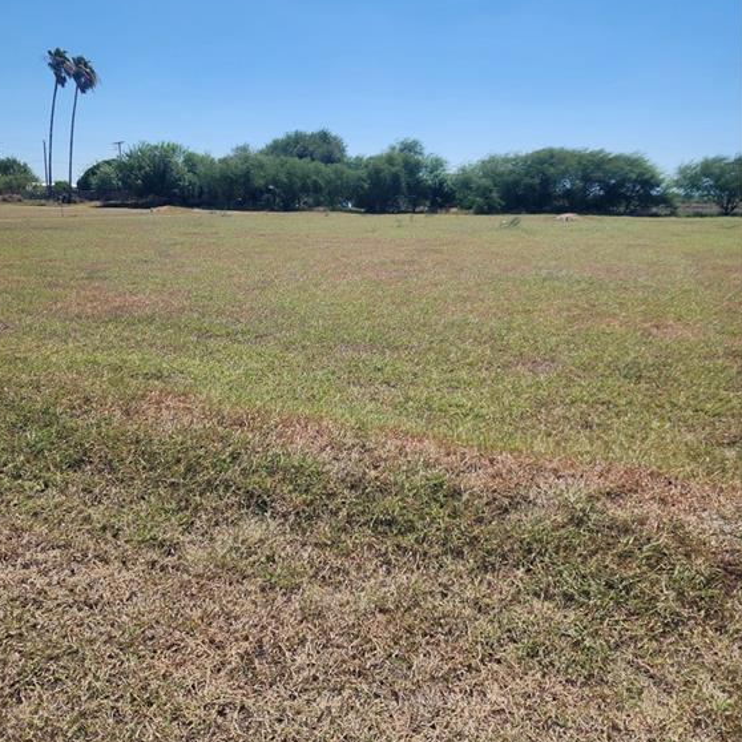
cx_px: 362
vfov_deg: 56.3
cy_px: 259
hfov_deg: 57.3
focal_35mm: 28
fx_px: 679
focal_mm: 6.4
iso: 12
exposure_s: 1/1135
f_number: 1.8
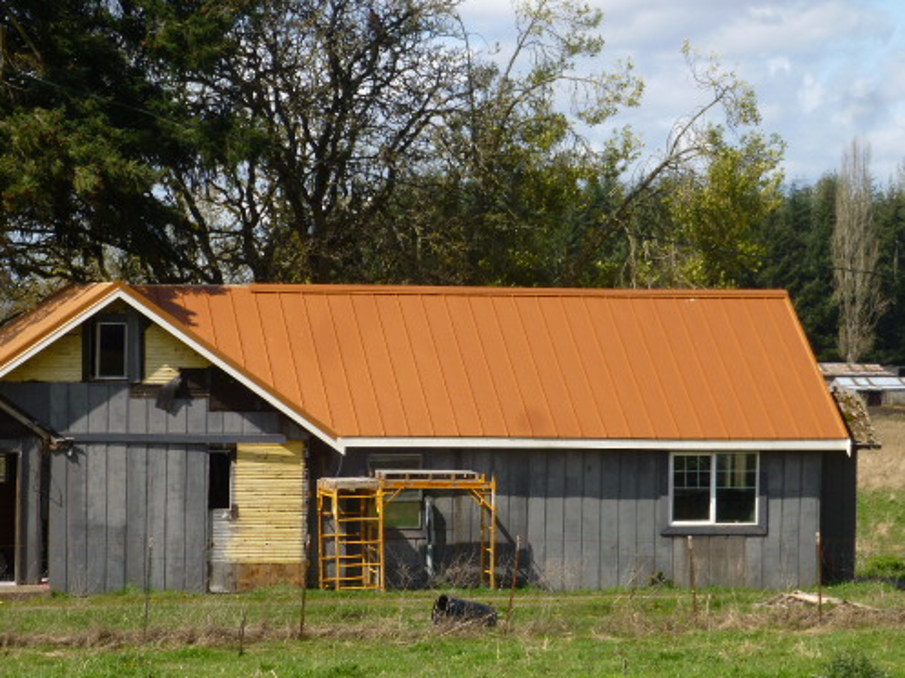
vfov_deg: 12.8
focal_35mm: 116
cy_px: 386
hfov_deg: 17.0
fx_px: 3031
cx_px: 417
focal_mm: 16.1
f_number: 5.2
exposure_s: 1/500
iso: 100
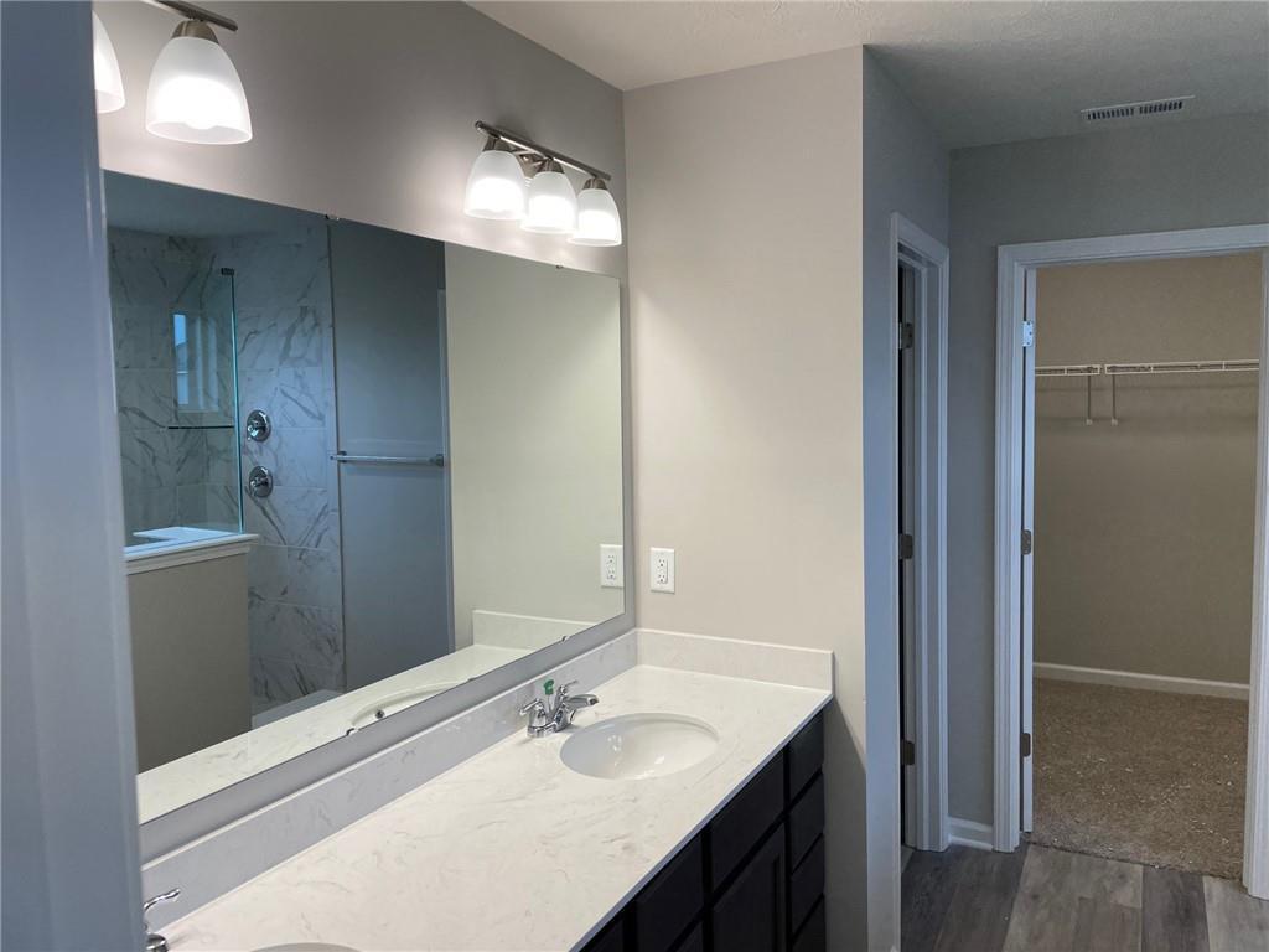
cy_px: 476
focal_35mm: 26
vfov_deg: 53.1
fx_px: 953
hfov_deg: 67.3
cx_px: 634
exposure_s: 1/120
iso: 50
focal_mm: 4.2
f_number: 1.6
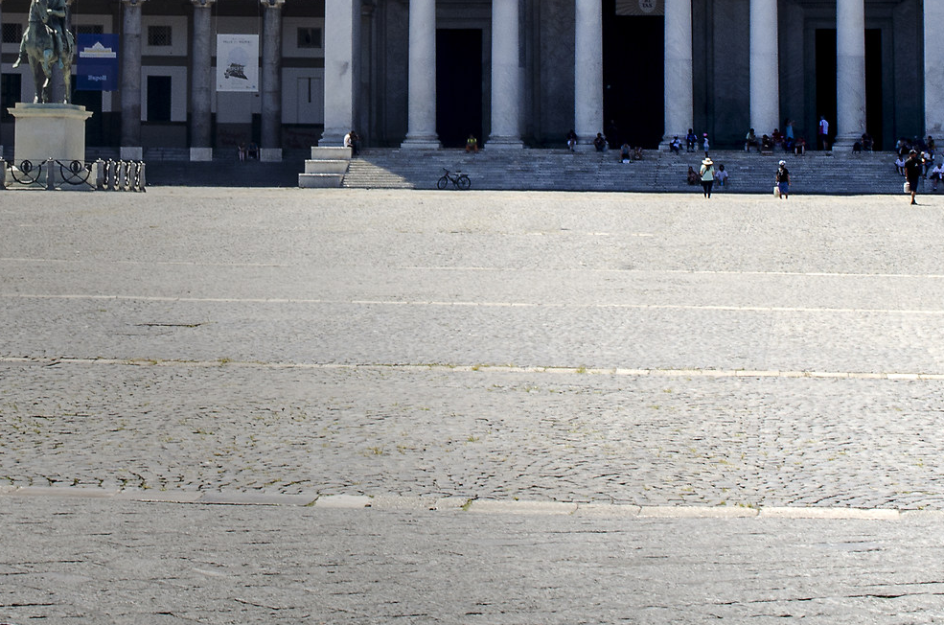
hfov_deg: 17.4
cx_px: 188
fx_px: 3061
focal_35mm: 117
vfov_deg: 11.5
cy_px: -100
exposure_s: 1/80
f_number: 11
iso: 200
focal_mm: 32
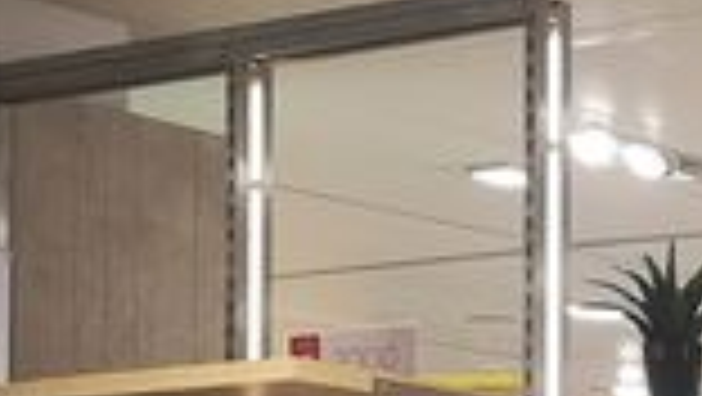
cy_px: 702
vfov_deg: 7.8
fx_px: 2813
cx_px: 1480
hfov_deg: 12.3
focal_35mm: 151
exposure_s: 1/50
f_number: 1.8
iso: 50
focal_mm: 5.58
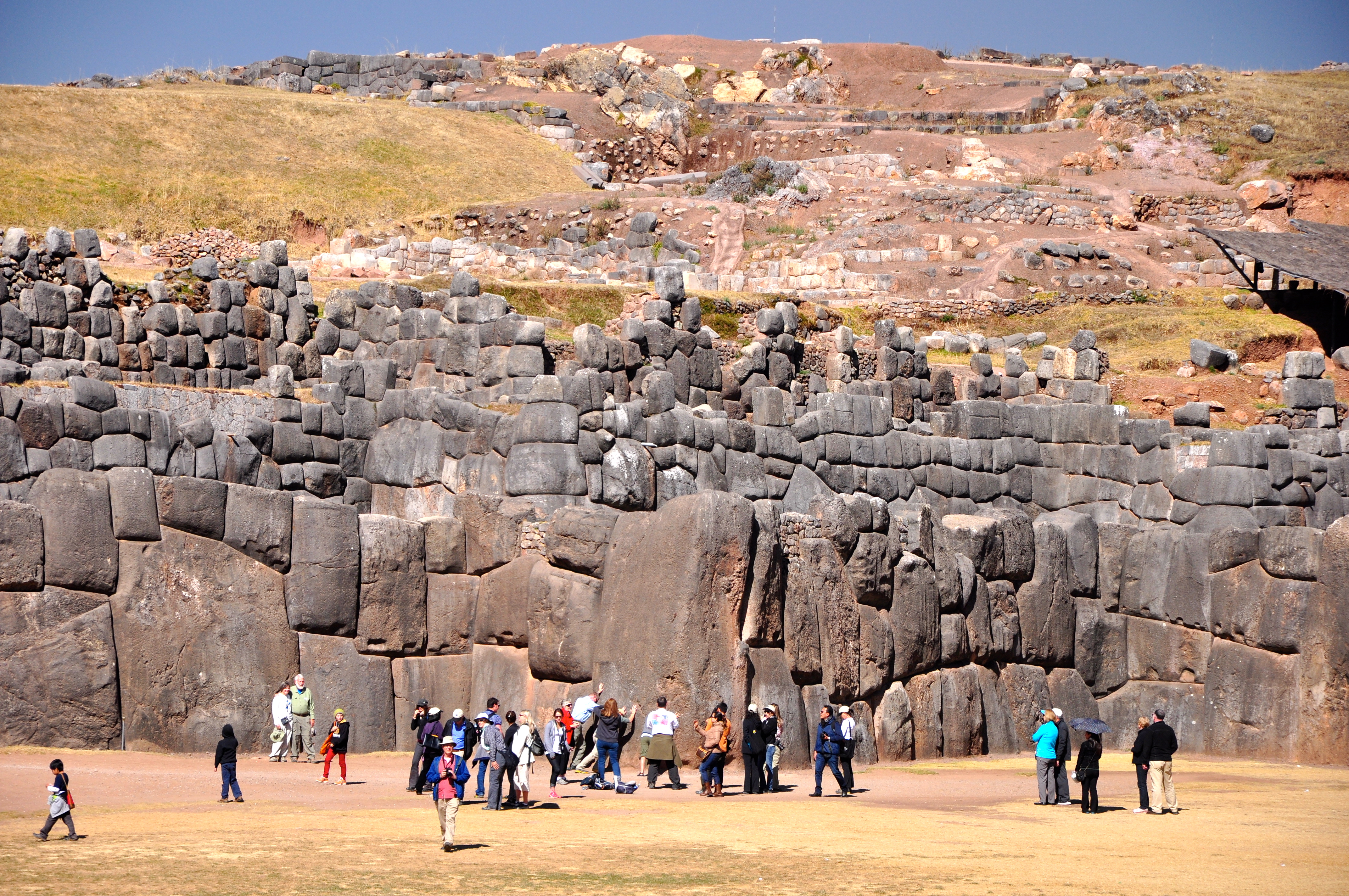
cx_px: 674
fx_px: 5895
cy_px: 448
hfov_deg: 13.1
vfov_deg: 8.7
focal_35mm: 158
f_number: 8
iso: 200
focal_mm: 105
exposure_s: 1/1000
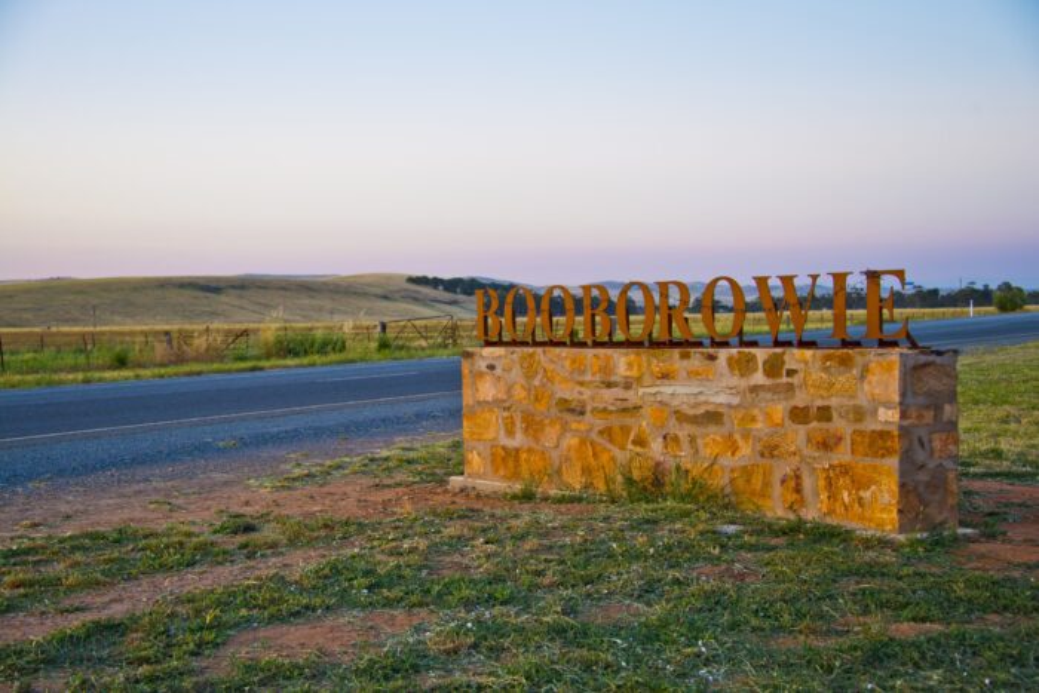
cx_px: 520
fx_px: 1616
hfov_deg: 35.6
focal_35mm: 56
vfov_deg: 24.2
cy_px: 346
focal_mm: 56
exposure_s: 1/8
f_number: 5
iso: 50
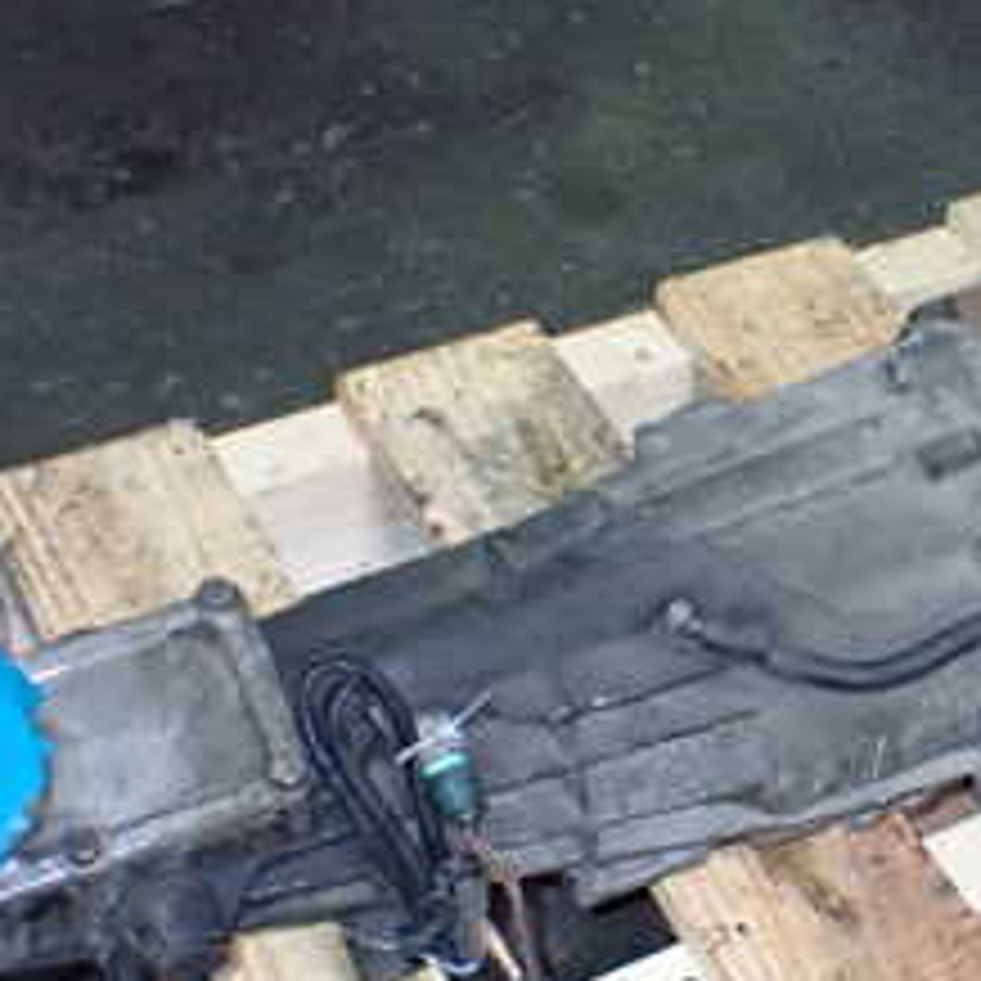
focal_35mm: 73
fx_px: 2341
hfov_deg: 23.0
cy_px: 567
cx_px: 904
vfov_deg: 23.6
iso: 800
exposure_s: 1/30
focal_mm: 5.4
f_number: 6.3
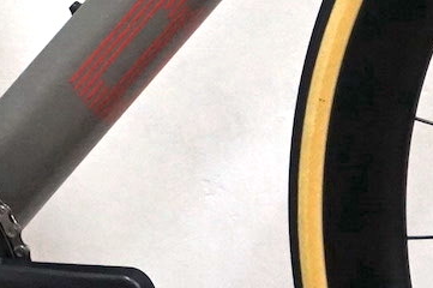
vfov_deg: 3.5
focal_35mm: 388
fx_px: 4662
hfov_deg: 5.3
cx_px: 82
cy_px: -335
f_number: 5.6
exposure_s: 1/160
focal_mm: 70
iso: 2000
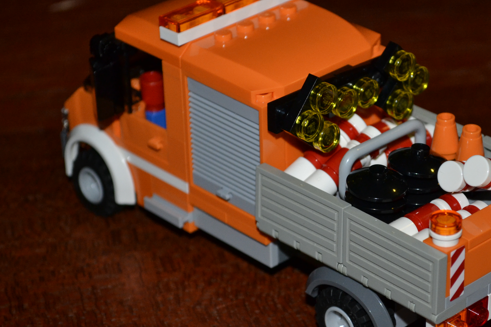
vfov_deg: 10.7
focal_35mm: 128
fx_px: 1742
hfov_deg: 16.0
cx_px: 315
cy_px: 163
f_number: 5.6
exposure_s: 1/60
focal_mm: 55
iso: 1250
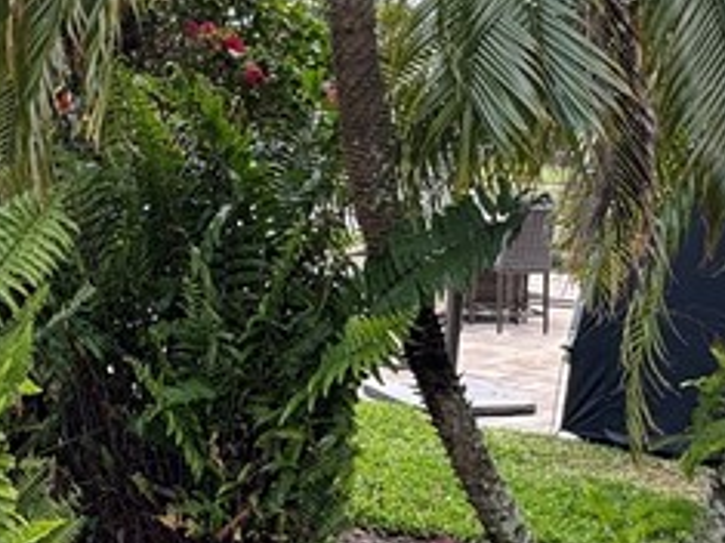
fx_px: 1277
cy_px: 268
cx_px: 99
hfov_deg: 30.5
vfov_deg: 24.0
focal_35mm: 61
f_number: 2.2
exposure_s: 1/213
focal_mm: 2.22
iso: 40
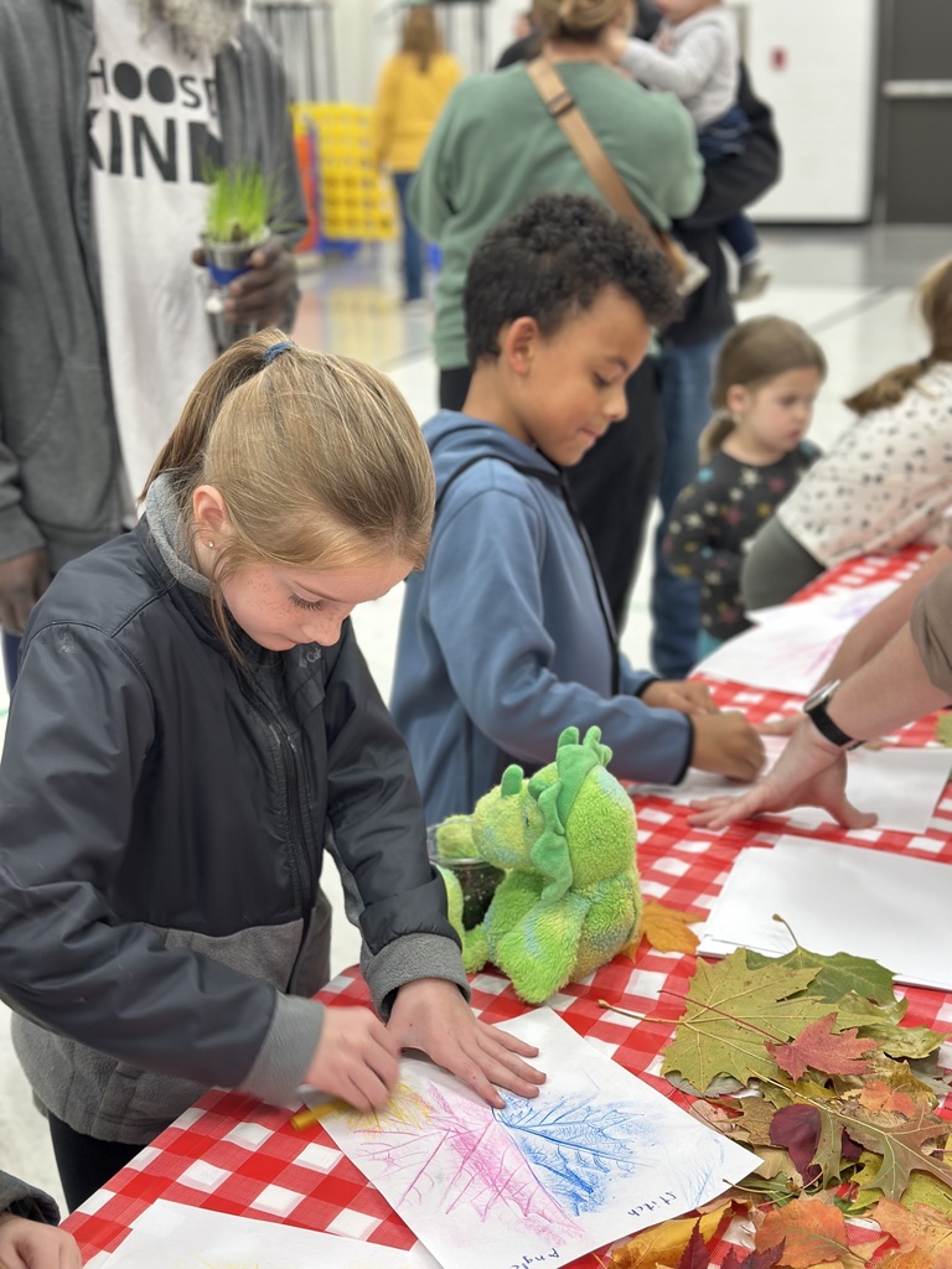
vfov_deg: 39.7
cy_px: 634
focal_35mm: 48
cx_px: 476
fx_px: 1760
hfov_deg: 30.3
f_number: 1.78
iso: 125
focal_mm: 6.86
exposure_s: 1/60
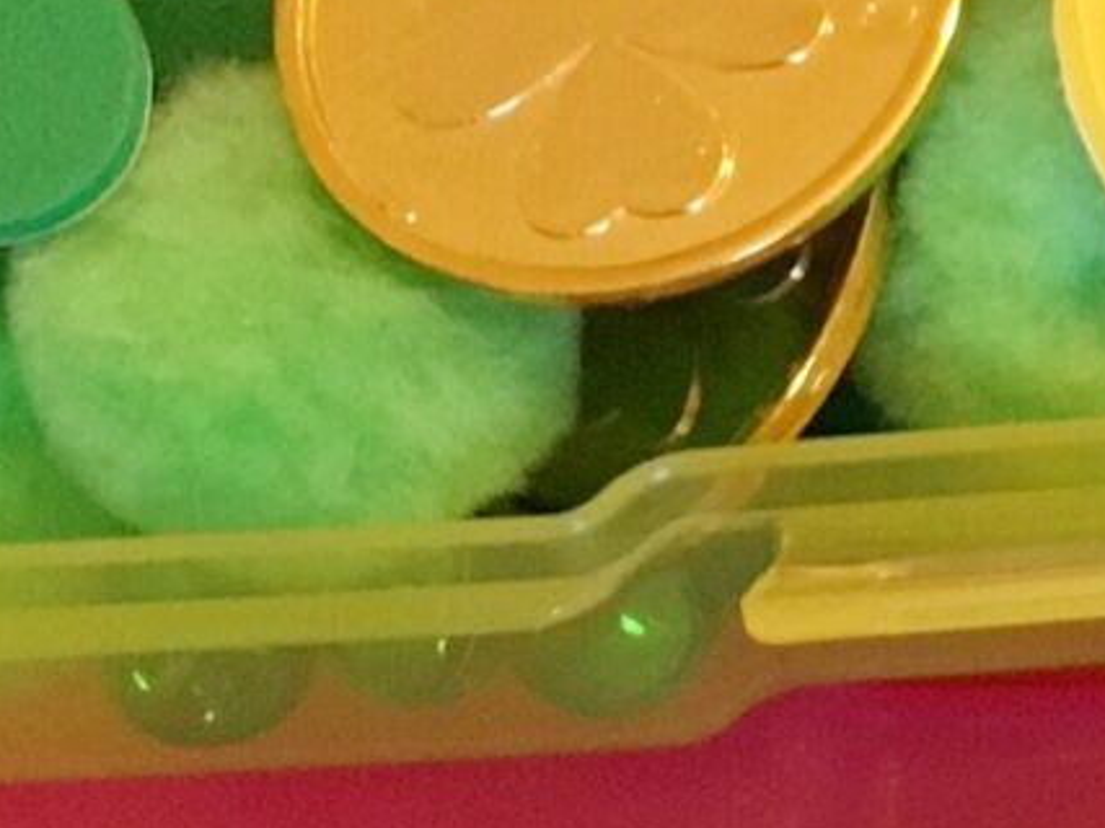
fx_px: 5553
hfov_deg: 9.9
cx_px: 2709
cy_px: 261
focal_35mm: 174
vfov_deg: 8.5
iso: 200
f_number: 2.2
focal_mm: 4.15
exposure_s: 1/17
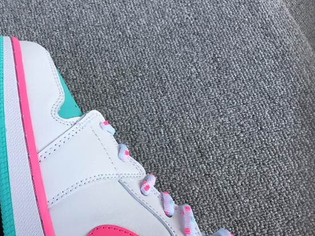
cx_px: 60
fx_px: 464
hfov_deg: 36.2
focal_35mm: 51
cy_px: 183
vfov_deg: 28.0
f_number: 2.4
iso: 25
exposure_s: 1/384
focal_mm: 3.3
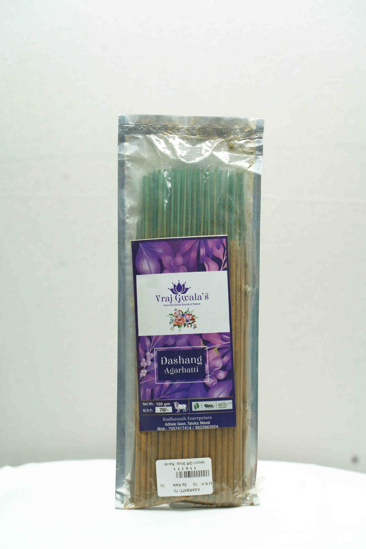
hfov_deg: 13.0
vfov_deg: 19.5
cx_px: 183
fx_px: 1601
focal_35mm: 105
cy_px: 274
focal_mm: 105
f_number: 5.6
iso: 400
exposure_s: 1/60
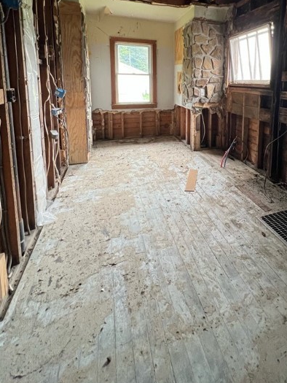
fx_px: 210
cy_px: 109
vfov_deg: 79.9
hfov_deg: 66.3
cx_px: 197
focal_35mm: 19
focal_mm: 1.57
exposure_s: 1/61
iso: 250
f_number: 1.8
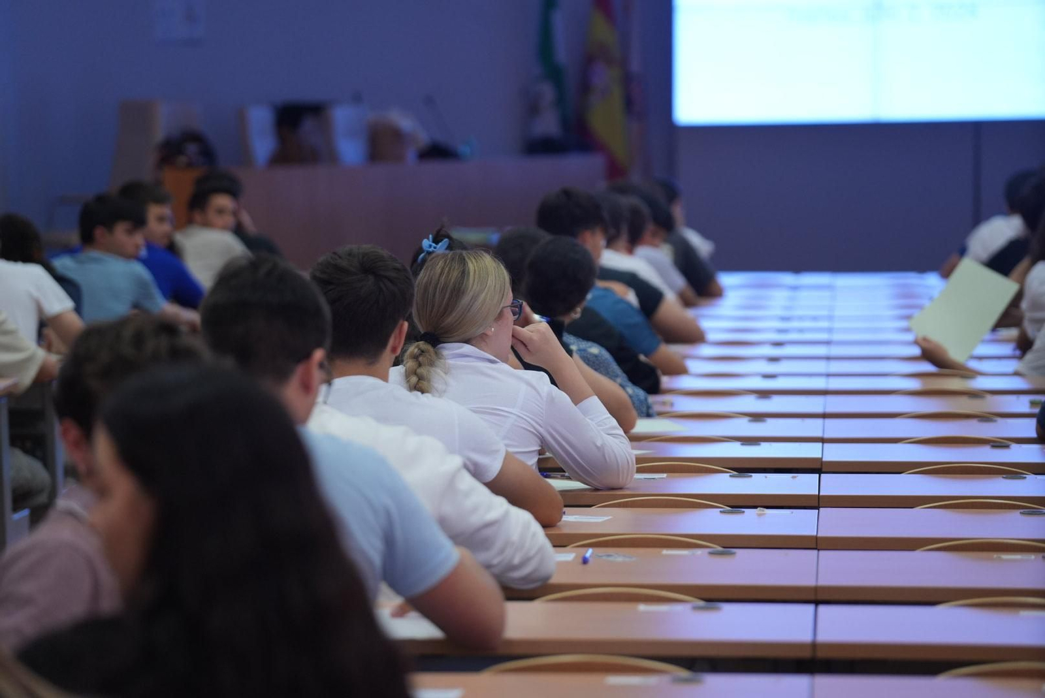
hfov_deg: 12.4
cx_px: 522
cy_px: 349
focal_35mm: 165
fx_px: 4792
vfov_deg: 8.3
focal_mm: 165
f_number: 4
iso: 1250
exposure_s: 1/160
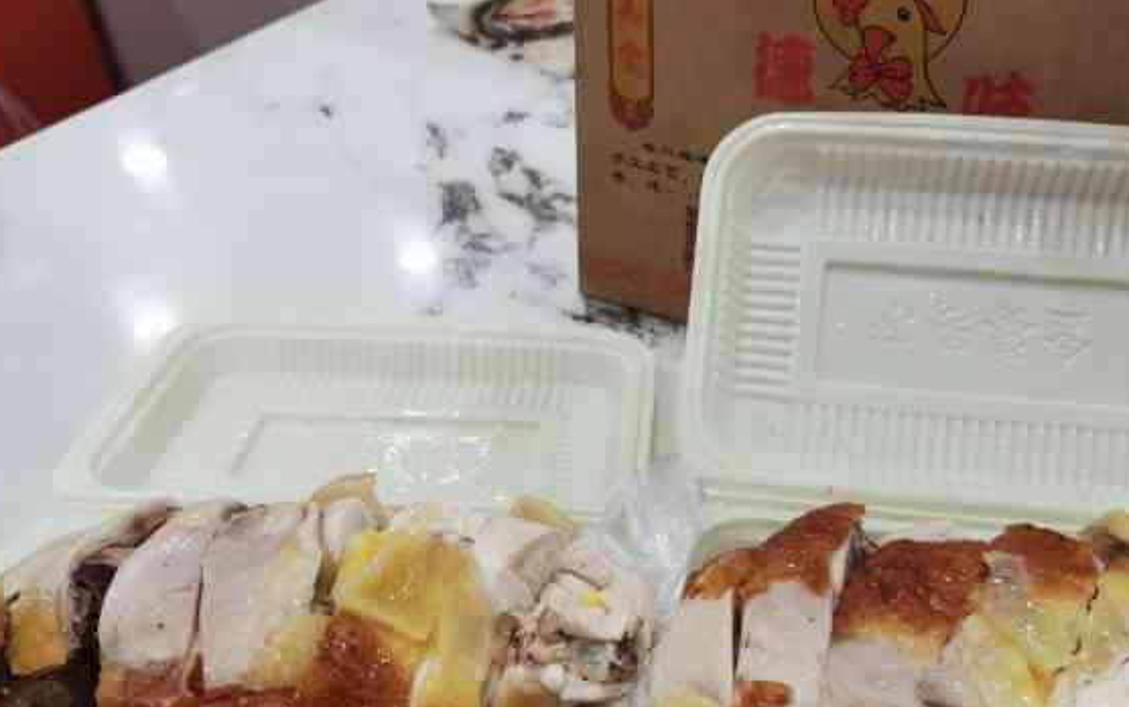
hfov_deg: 53.8
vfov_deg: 35.1
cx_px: 650
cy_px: 466
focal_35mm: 36
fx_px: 1108
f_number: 1.8
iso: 160
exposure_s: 1/100
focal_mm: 5.58
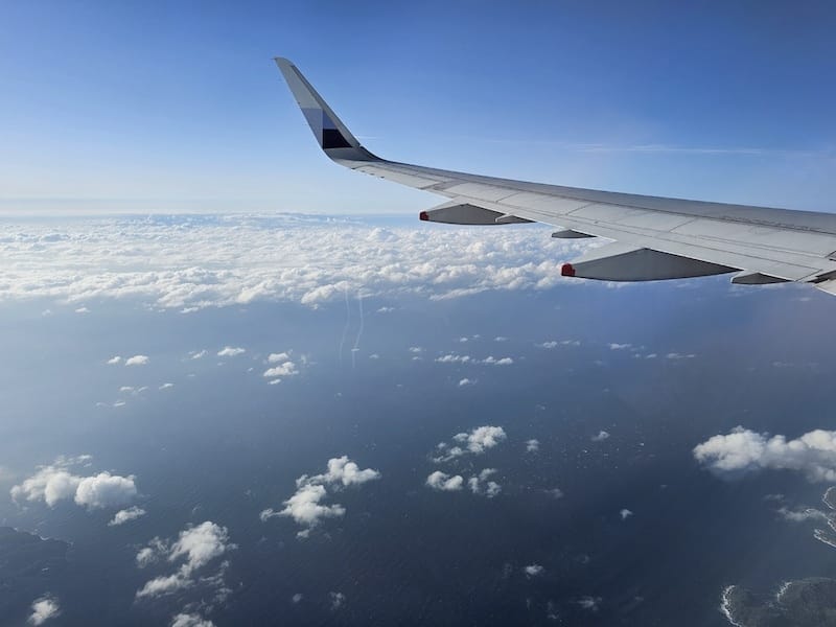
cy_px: 314
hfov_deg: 73.9
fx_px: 555
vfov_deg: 58.9
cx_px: 418
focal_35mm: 23
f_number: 1.7
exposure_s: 1/1429
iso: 10
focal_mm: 6.3
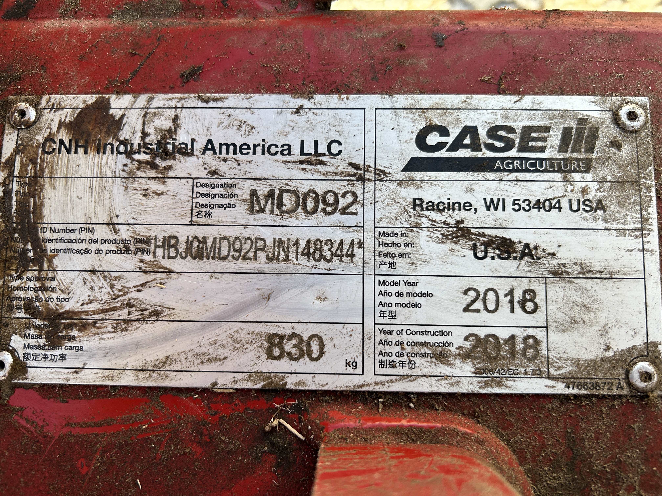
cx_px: 331
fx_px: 497
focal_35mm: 26
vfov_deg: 53.1
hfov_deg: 67.3
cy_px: 248
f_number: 1.5
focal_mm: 5.7
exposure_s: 1/464
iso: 50
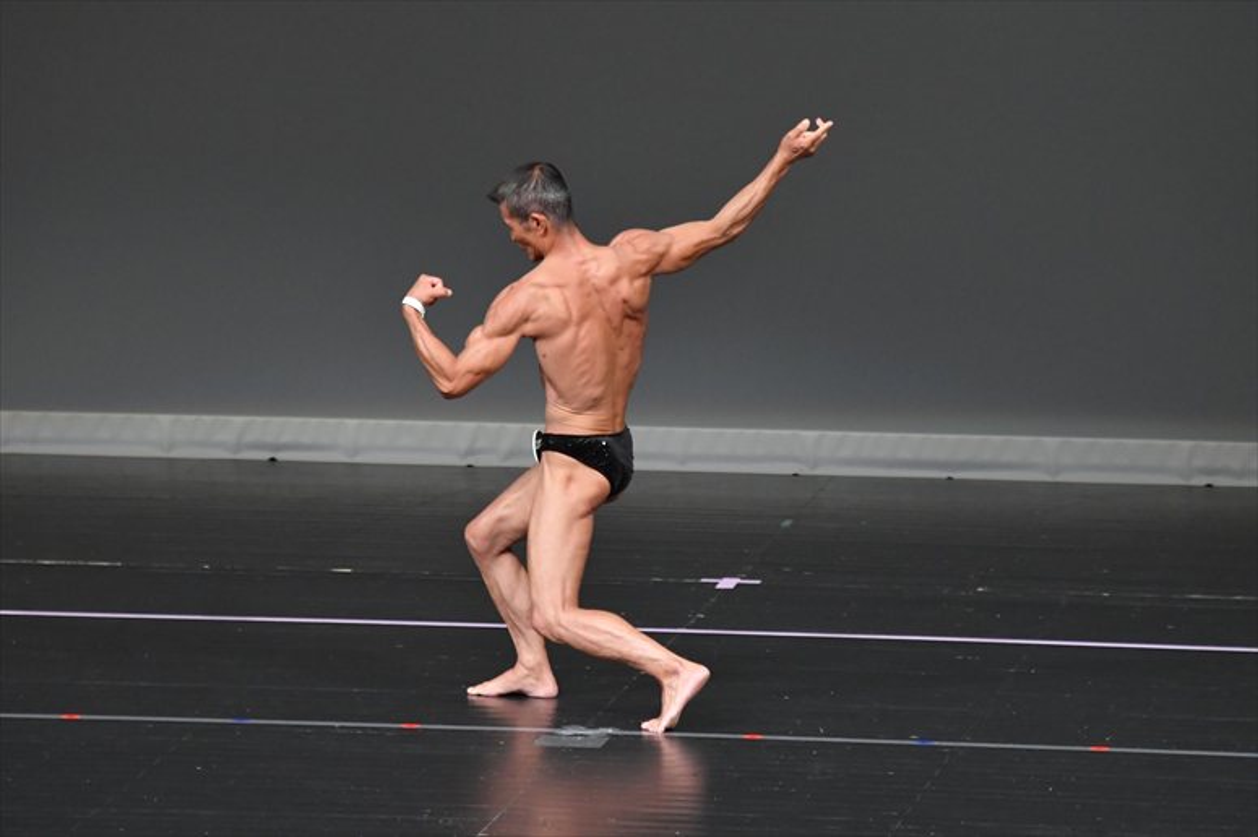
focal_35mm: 315
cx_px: 629
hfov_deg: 6.5
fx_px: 11002
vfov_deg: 4.4
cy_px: 418
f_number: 5.6
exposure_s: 1/400
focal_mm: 210
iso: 4000
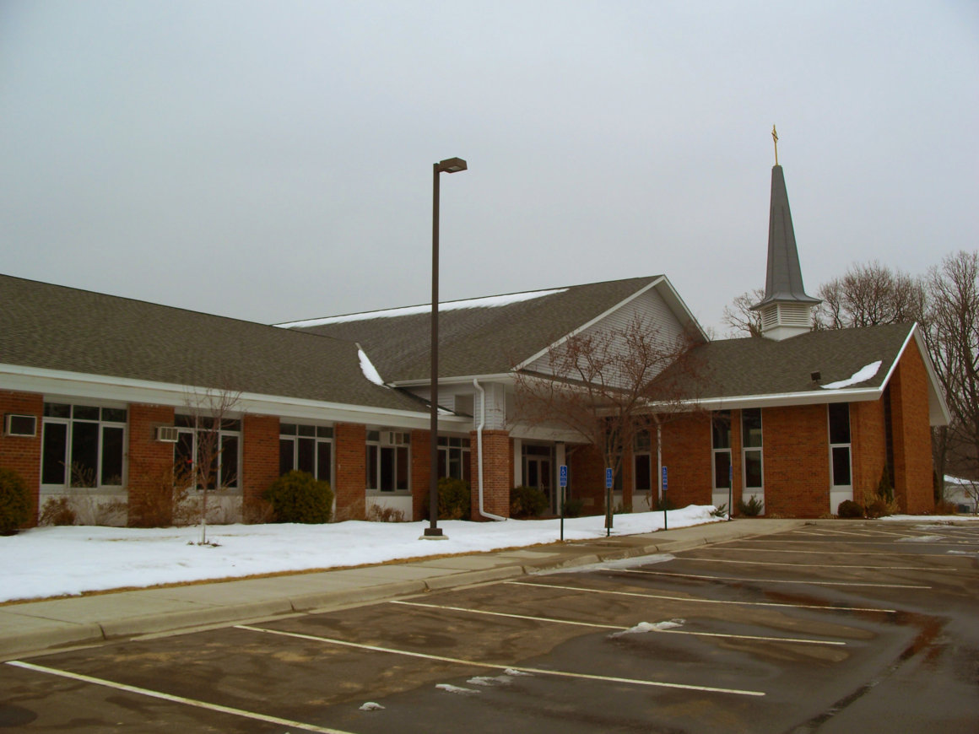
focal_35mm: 37
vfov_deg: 38.7
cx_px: 490
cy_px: 367
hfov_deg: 50.1
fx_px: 1046
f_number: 4
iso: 64
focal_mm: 7.8
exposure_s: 1/640
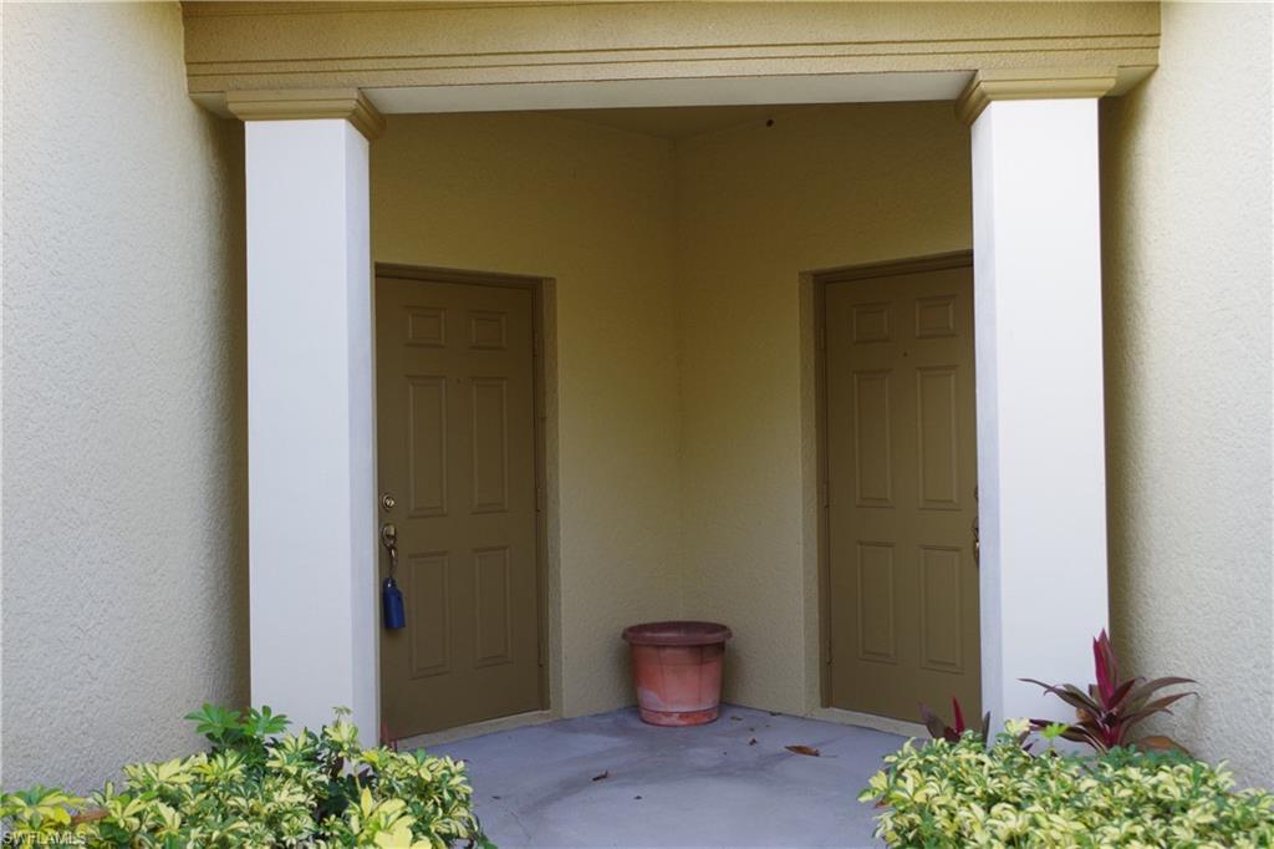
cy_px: 424
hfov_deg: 53.1
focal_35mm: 36
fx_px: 1274
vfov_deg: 36.8
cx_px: 637
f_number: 5.6
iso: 400
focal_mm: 24.38
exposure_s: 1/50
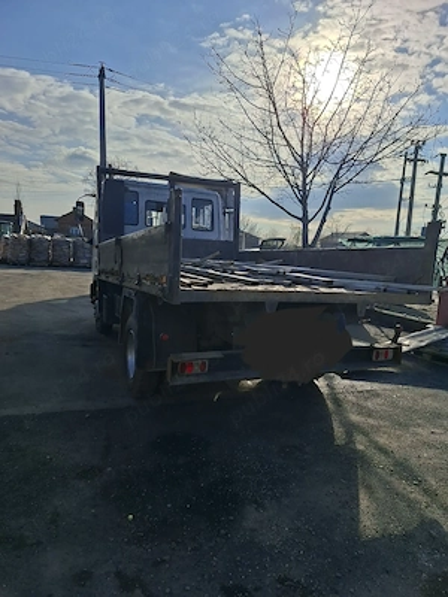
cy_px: 298
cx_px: 224
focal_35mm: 23
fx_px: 397
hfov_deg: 58.9
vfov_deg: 73.9
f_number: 1.8
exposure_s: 1/5000
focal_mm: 5.54
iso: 50
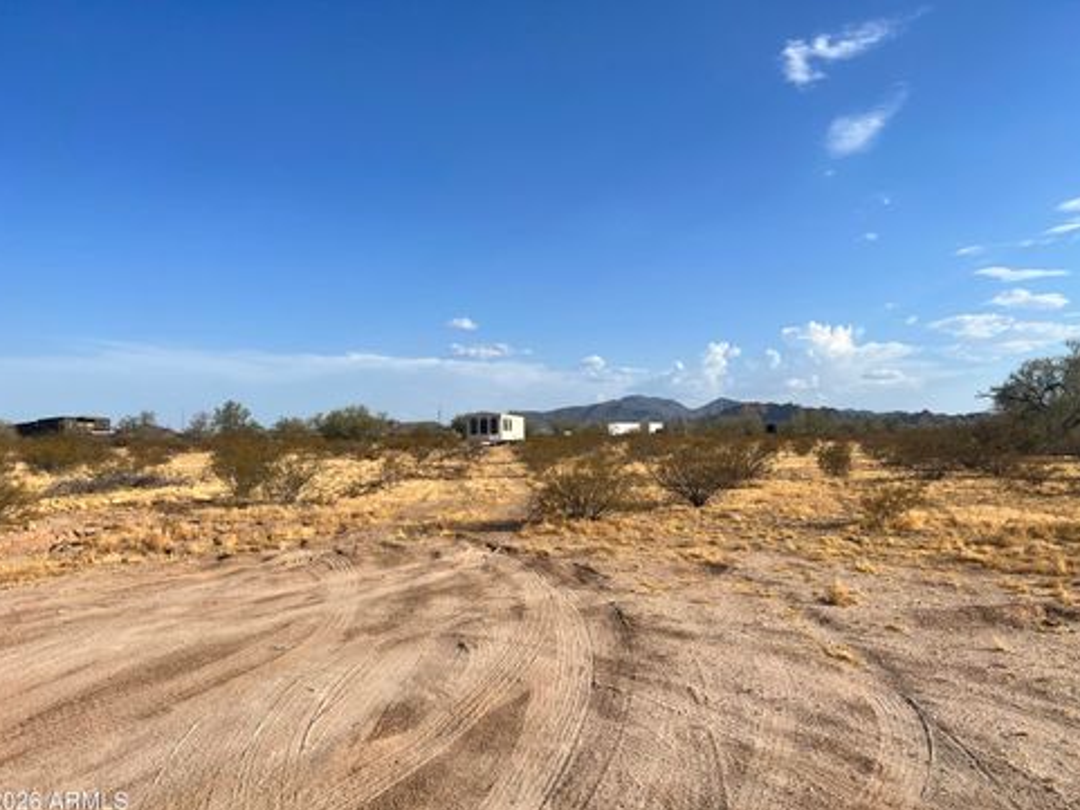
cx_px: 548
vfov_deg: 51.4
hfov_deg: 65.3
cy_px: 418
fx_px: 843
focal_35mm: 27
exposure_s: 1/6579
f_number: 1.5
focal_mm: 5.7
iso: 50
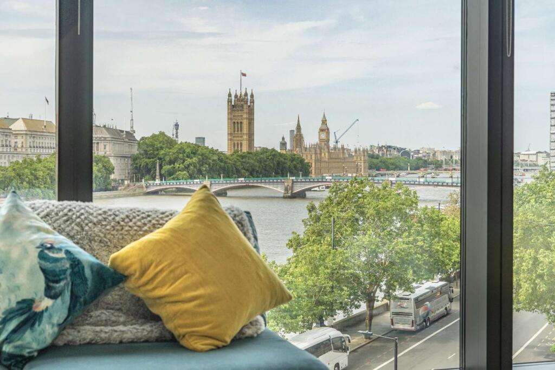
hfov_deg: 39.6
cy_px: 185
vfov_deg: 27.0
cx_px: 278
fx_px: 771
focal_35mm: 50
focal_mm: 50
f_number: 8
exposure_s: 1/3000
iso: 1000
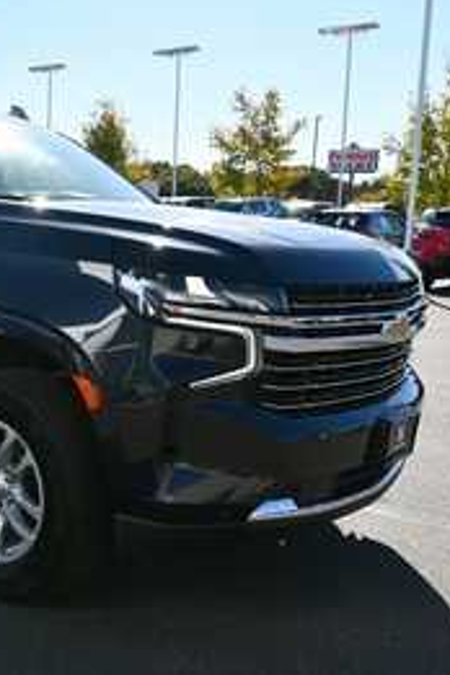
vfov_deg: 42.7
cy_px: 332
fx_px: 862
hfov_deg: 27.4
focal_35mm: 46
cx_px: -13
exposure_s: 1/250
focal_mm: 20
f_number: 8
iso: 125
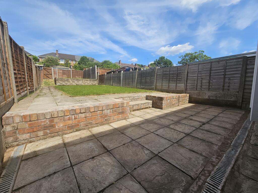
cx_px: 129
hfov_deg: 106.2
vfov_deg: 89.9
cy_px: 96
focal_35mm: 13
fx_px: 97
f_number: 2.2
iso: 50
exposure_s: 1/2151
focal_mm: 2.2
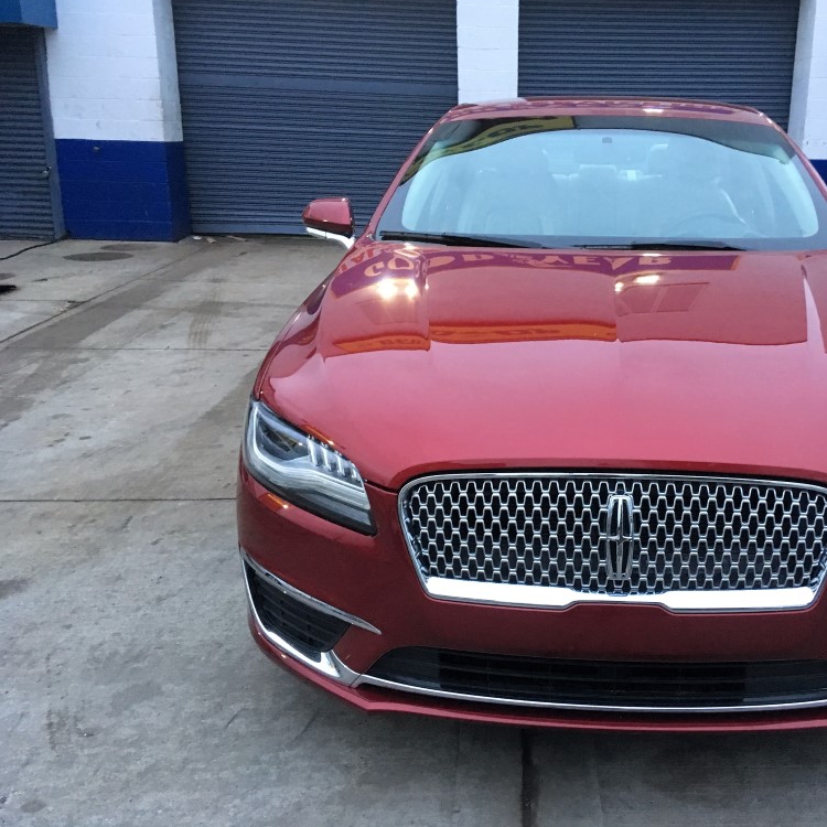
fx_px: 946
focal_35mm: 35
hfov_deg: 46.5
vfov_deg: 47.2
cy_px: 411
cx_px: 546
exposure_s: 1/30
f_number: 2.2
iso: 200
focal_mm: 4.15
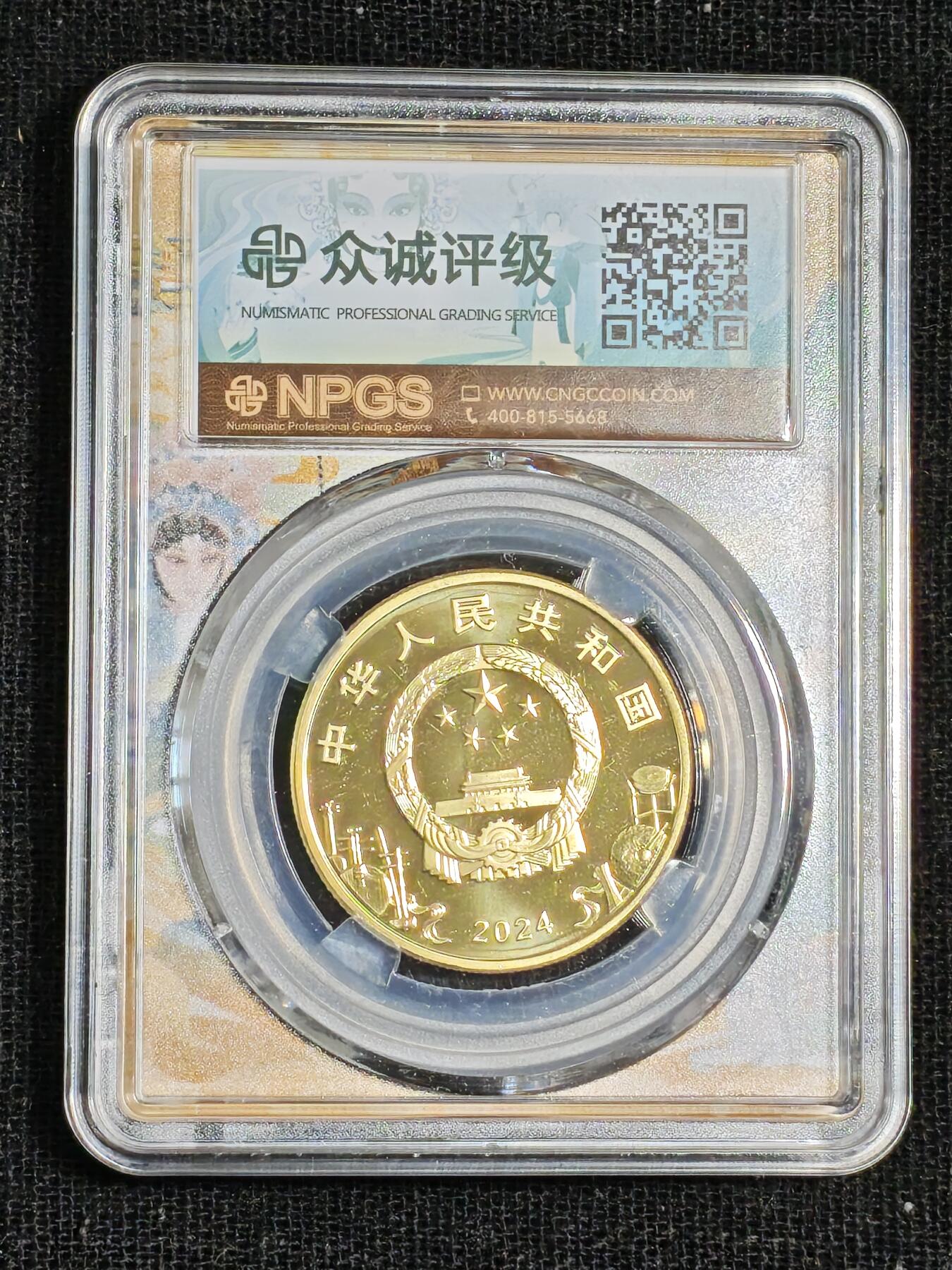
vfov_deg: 16.4
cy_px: 635
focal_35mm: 120
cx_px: 476
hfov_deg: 12.3
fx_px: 4400
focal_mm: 4.94
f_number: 1.5
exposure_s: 1/1553
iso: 50
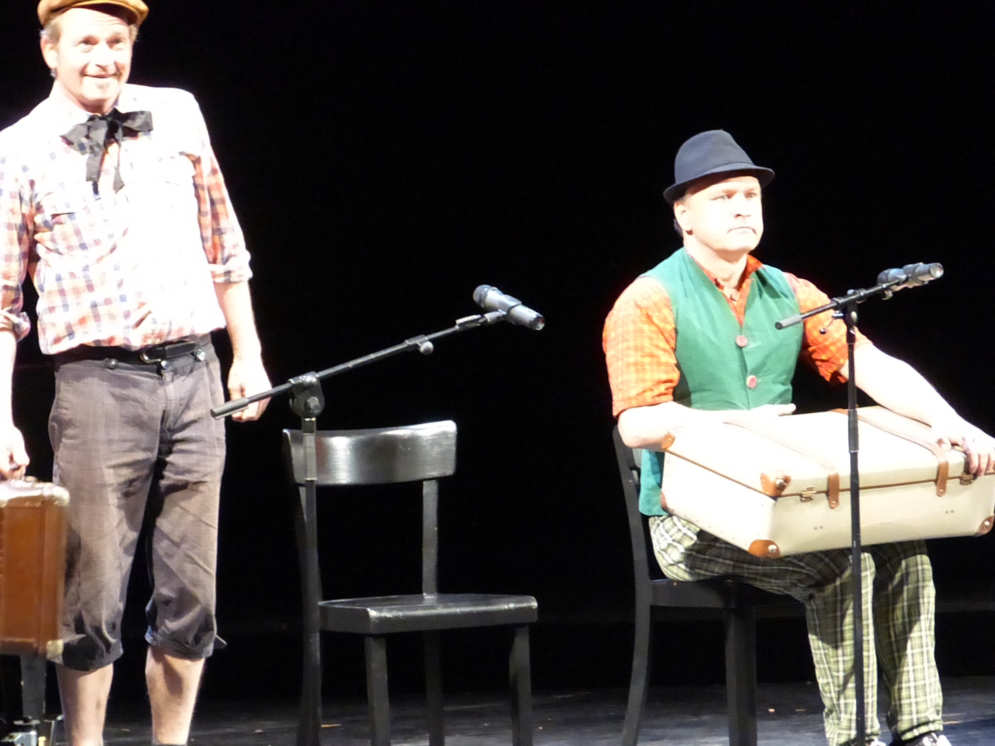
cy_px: 373
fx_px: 5001
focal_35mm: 174
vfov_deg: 8.5
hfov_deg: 11.4
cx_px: 498
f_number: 3.8
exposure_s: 1/80
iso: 2000
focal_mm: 31.3
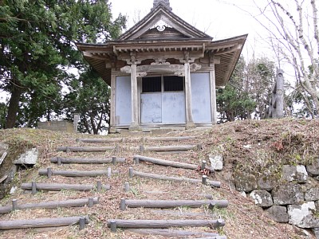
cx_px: 160
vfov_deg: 40.7
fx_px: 323
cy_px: 120
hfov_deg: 52.6
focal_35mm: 35
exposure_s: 1/60
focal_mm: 7.4
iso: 80
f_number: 3.6
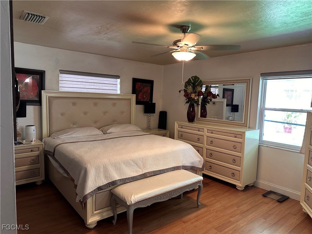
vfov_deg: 56.8
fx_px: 216
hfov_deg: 71.6
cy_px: 117
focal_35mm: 24
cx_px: 156
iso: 200
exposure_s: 1/60
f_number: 1.78
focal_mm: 6.86
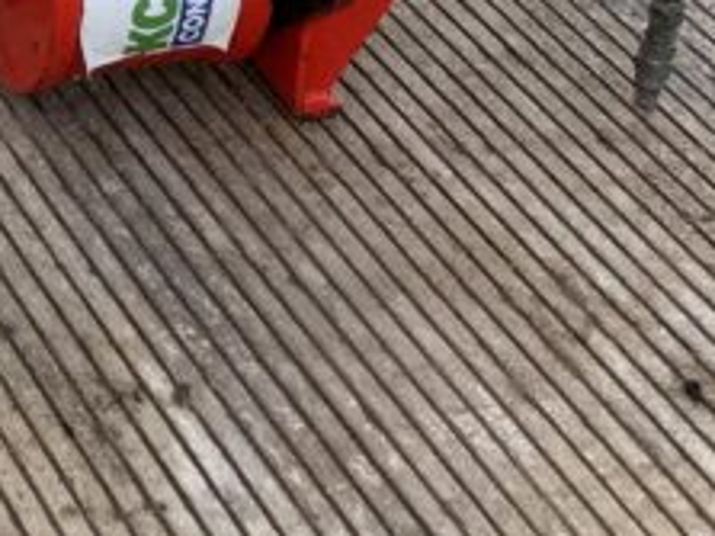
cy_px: -395
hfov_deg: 14.1
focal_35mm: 133
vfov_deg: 10.5
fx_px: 2746
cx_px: -269
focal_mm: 3
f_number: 1.8
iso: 16
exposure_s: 1/358
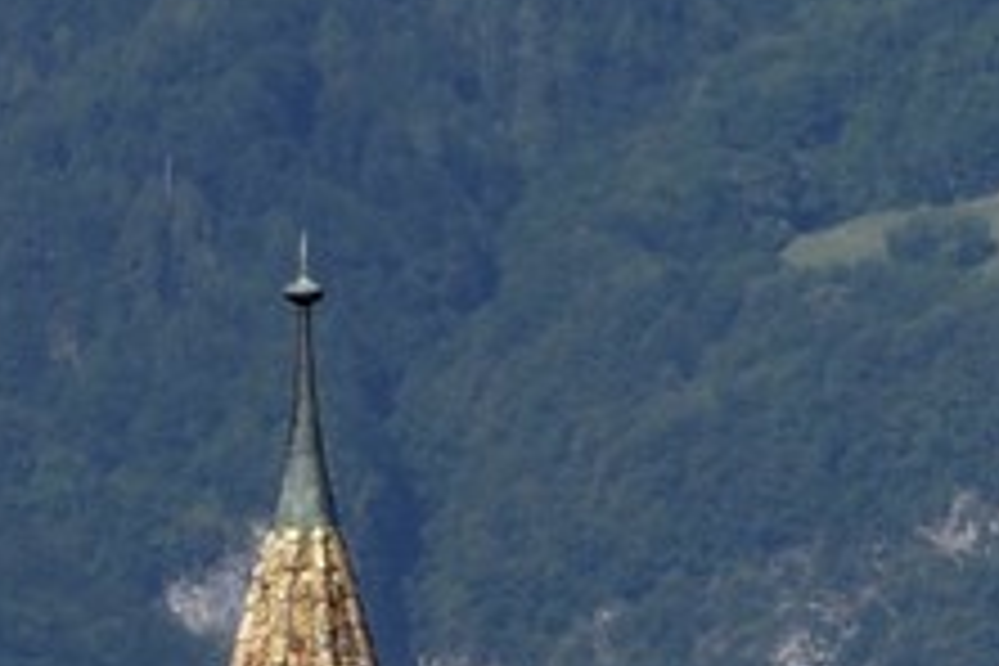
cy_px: 810
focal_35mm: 1117
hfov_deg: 1.8
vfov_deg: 1.2
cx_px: 3042
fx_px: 30994
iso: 200
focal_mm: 155
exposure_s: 1/250
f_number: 18
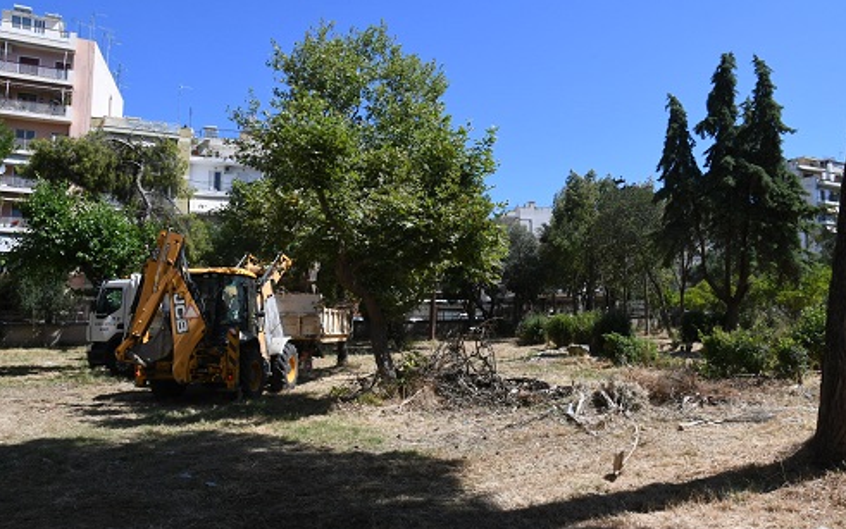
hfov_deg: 66.5
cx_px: 426
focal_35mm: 28
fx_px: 646
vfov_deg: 44.5
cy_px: 277
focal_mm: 18
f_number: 13
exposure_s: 1/640
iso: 800
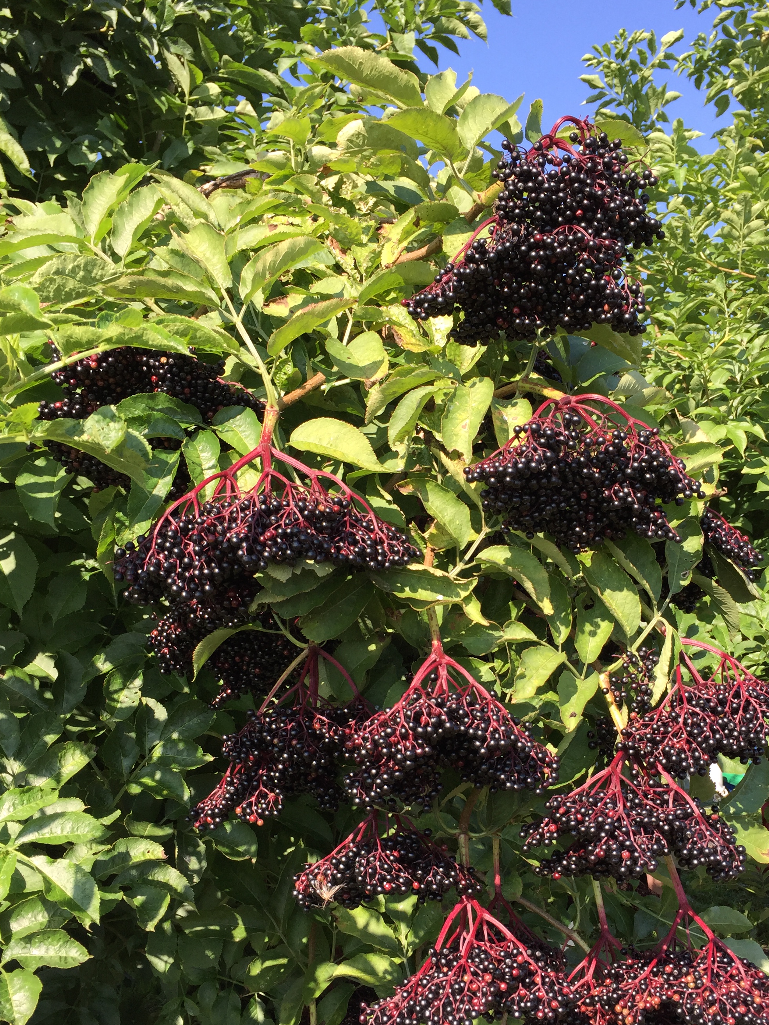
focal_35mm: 36
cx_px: 453
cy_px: 600
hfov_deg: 39.5
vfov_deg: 51.1
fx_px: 1066
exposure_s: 1/694
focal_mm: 4.15
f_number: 2.2
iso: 32
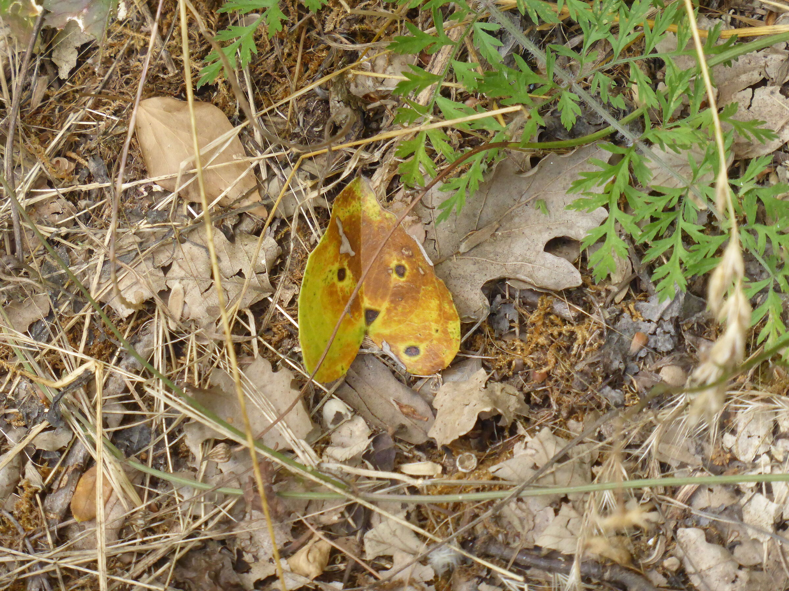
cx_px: 394
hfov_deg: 9.0
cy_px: 296
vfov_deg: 6.8
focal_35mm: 220
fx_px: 5014
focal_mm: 35.6
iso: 500
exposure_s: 1/320
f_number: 5.5
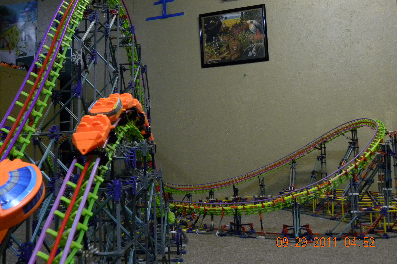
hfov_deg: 54.4
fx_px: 386
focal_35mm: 35
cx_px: 198
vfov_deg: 37.8
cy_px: 122
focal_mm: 5.9
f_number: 2.8
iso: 400
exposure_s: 1/46.8
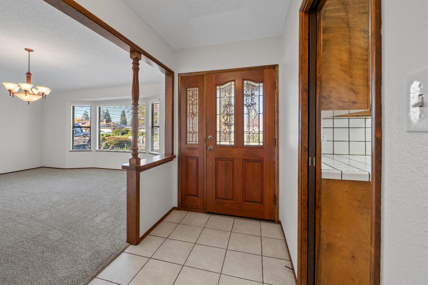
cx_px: 199
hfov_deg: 100.2
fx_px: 178
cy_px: 137
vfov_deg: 77.3
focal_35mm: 15
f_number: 9
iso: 250
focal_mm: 14
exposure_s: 1/8
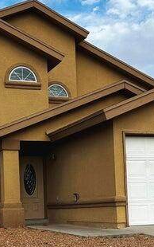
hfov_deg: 18.6
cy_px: 191
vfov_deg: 28.8
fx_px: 470
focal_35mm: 70
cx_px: 51
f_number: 1.78
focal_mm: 6.86
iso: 80
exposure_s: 1/2882
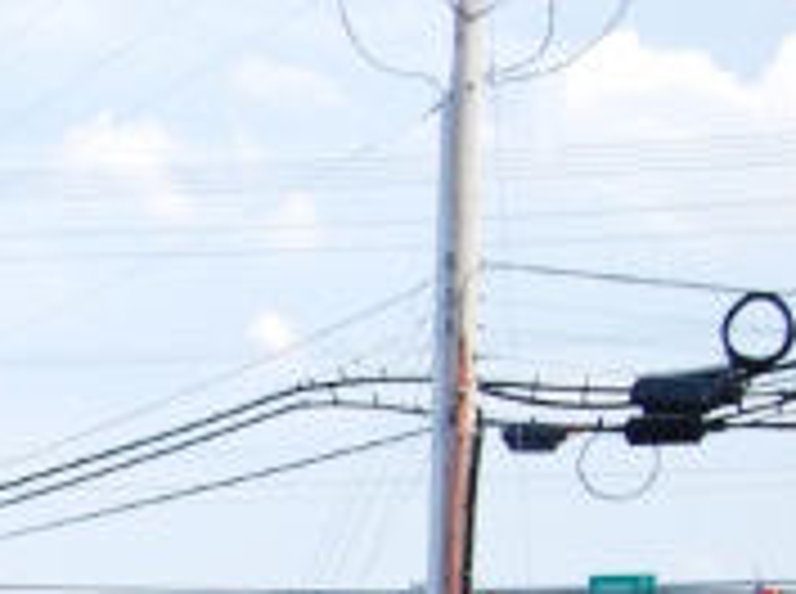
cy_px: 927
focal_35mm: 136
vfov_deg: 10.4
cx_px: -585
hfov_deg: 13.3
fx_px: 3121
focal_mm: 26
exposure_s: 1/160
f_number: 6.3
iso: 100
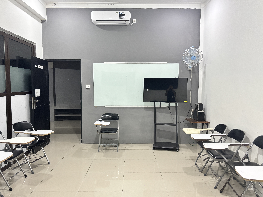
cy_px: 100
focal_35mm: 27
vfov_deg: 51.4
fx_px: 205
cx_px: 129
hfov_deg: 65.3
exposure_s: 1/50
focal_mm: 5.96
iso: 500
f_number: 1.6
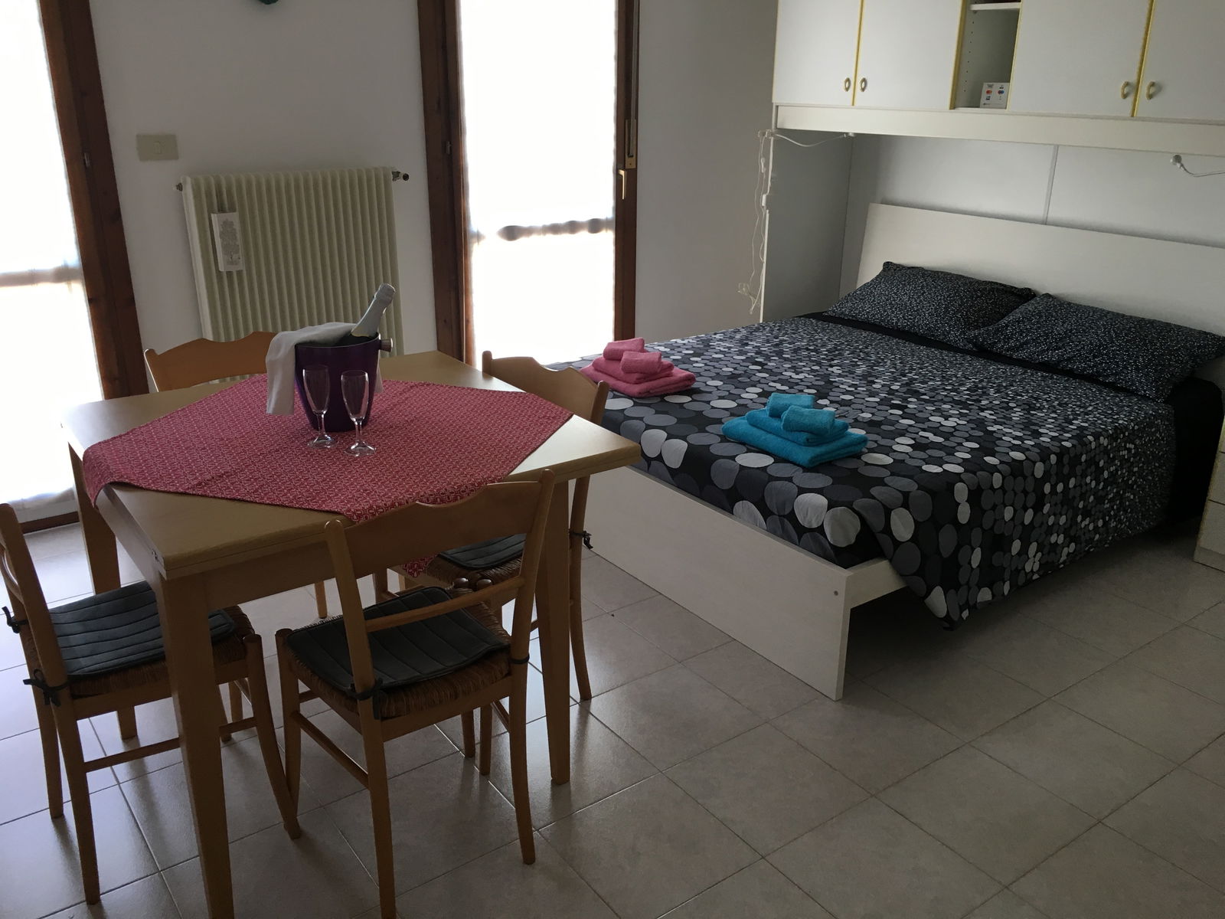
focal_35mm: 29
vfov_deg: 48.2
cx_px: 612
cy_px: 460
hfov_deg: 61.7
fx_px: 1026
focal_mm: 4.15
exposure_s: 1/33
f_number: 2.2
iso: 50
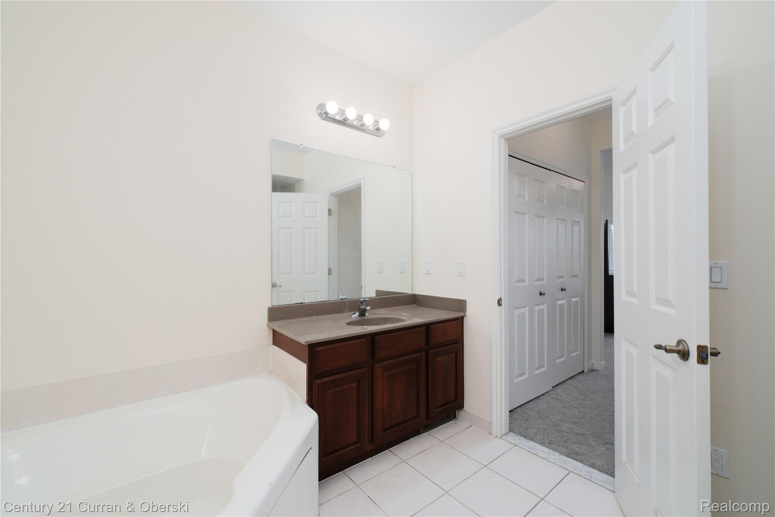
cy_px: 258
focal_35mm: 15
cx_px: 388
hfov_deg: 100.4
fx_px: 323
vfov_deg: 77.3
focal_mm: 10
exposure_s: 1/125
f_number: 8
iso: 640
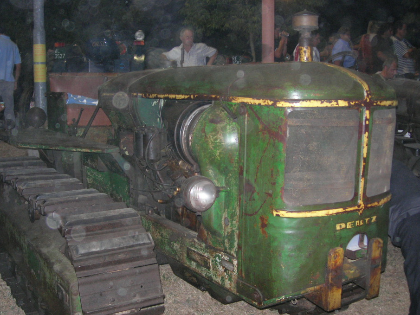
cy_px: 169
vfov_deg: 33.6
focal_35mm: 43
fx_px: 522
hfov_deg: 43.8
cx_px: 209
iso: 131
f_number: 2.8
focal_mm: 7.8
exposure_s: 1/60.1
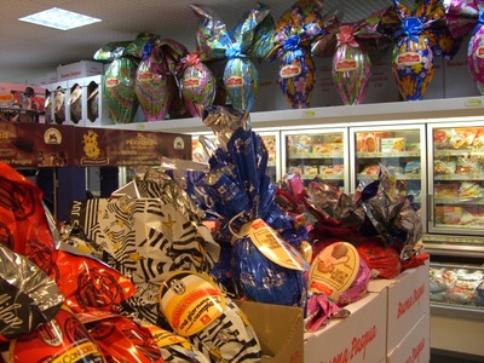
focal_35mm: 38
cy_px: 182
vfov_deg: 37.7
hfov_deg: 49.0
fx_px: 531
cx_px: 242
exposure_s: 1/80
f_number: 2.7
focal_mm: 6.2
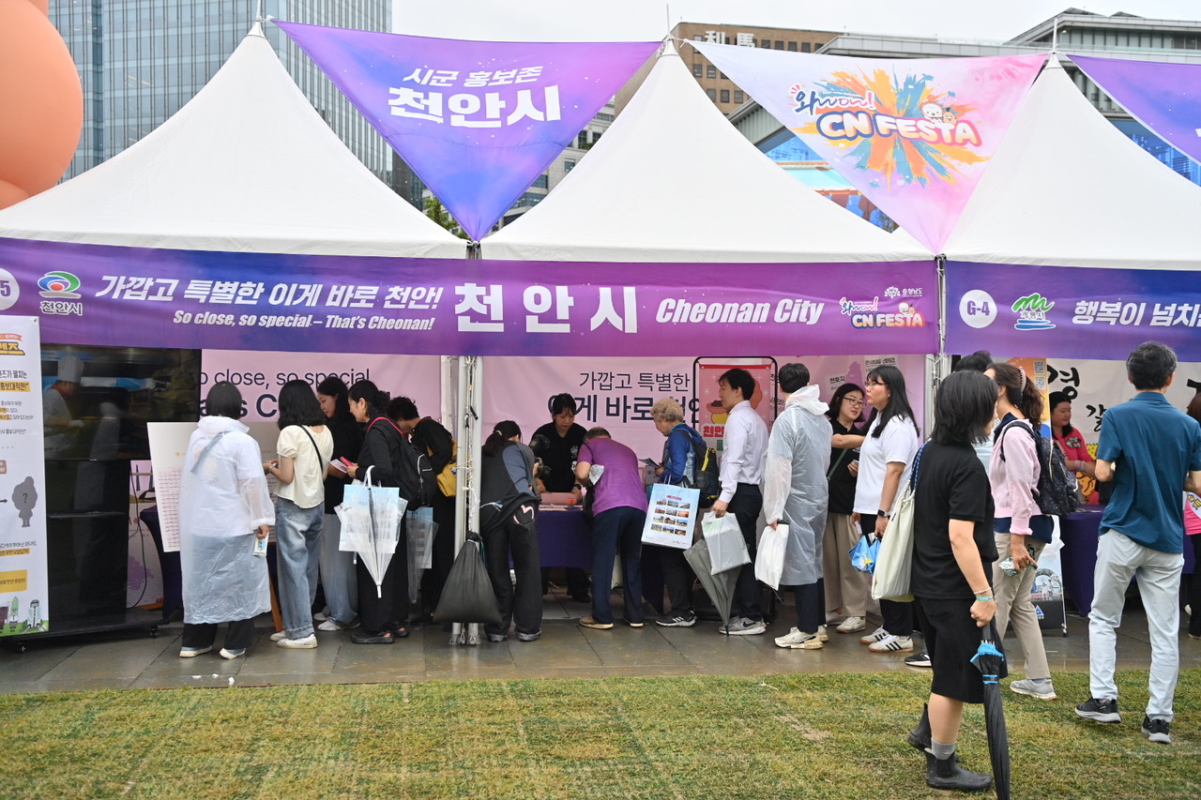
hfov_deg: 48.5
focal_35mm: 40
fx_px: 1334
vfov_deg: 33.4
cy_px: 400
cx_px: 600
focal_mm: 40
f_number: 3.5
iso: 160
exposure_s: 1/250
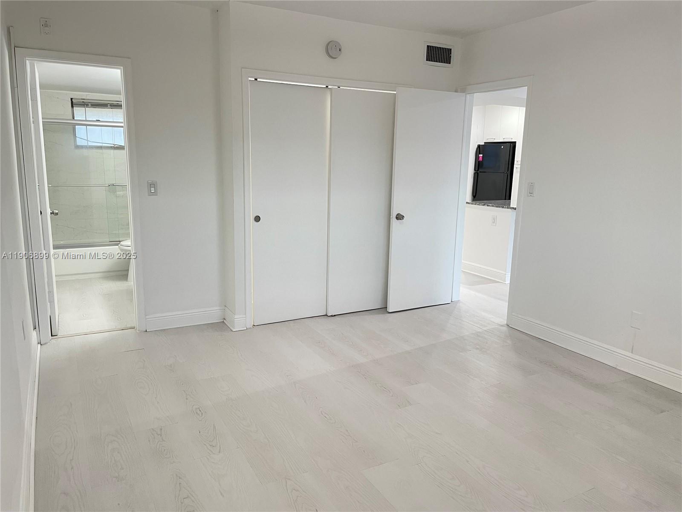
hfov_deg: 67.3
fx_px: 512
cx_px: 341
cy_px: 256
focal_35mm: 26
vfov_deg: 53.1
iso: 160
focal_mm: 4.2
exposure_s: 1/60
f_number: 1.6
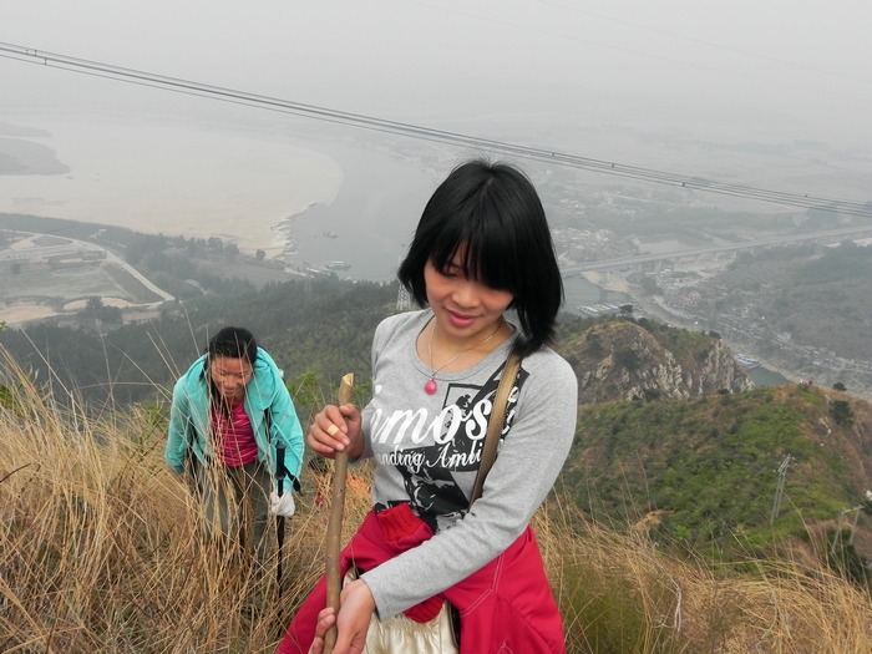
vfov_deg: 42.9
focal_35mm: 33
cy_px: 327
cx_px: 436
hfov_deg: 55.4
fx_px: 831
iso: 160
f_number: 6.3
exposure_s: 1/270
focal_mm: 5.9
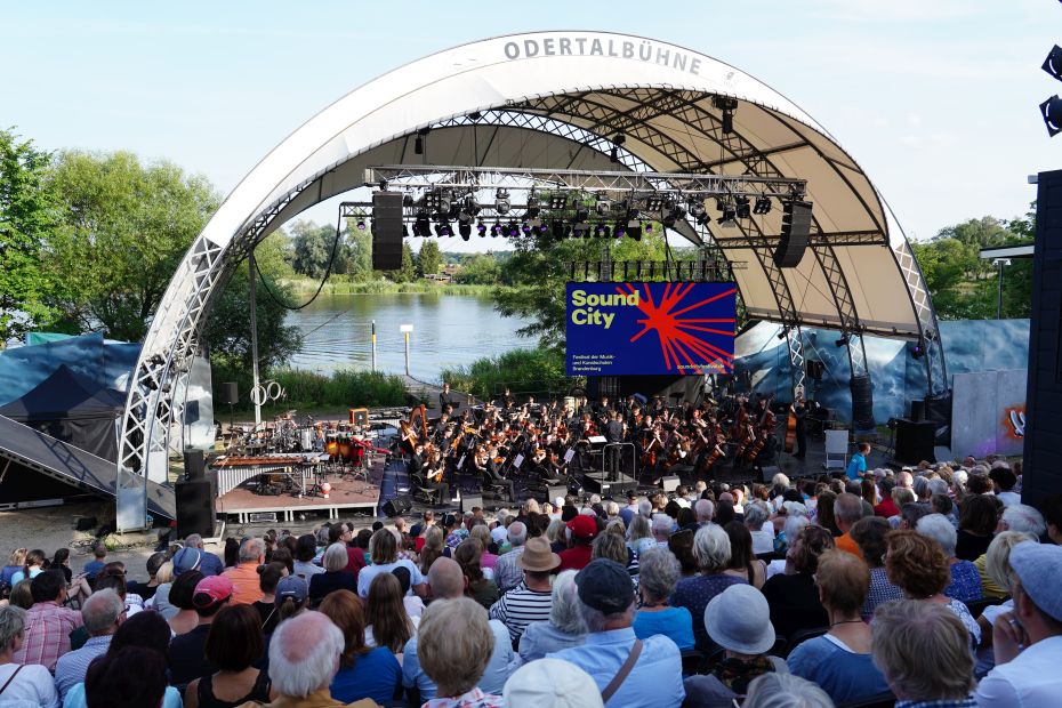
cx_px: 531
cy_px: 354
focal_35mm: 26
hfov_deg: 69.4
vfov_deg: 49.6
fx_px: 767
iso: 100
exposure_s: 1/160
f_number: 5.6
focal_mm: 26
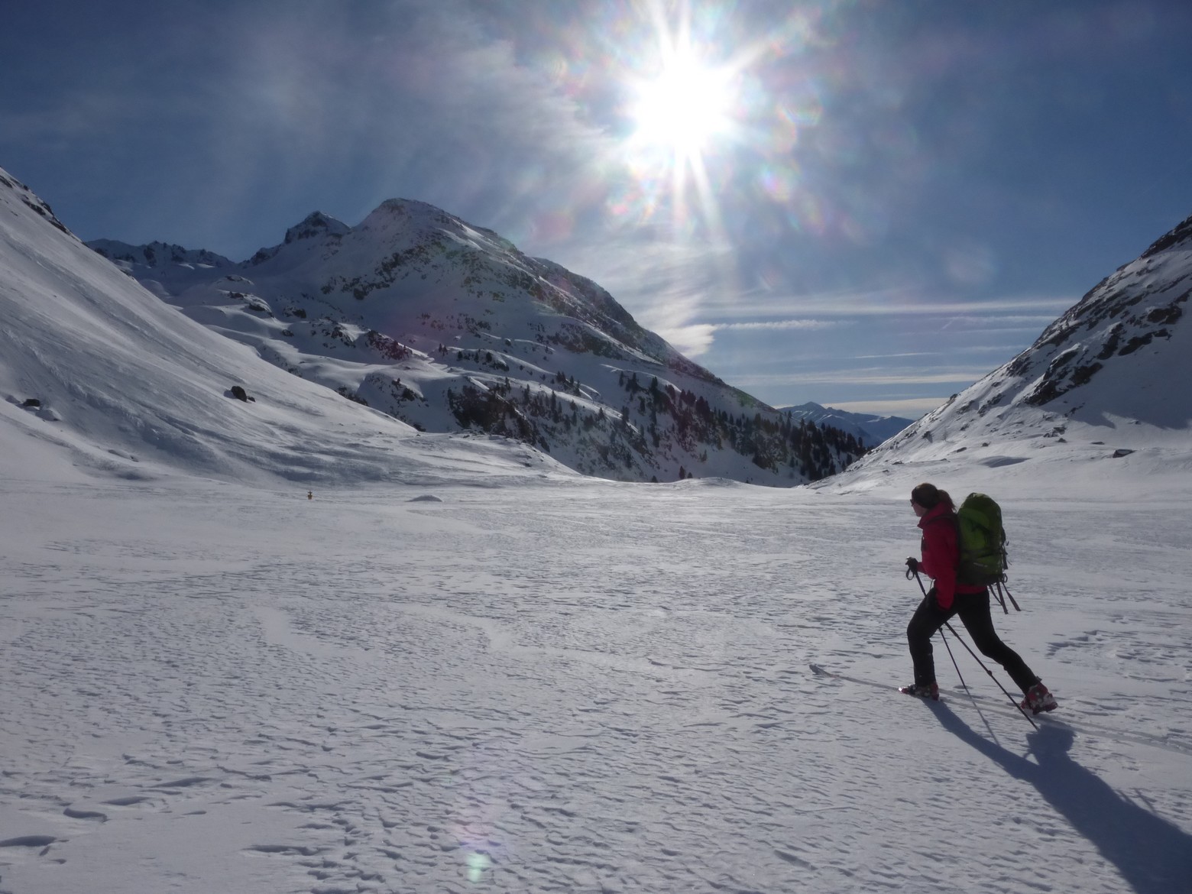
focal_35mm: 25
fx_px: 861
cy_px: 447
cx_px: 596
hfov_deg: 69.4
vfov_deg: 54.9
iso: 100
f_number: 6.3
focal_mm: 4.3
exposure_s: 1/2000
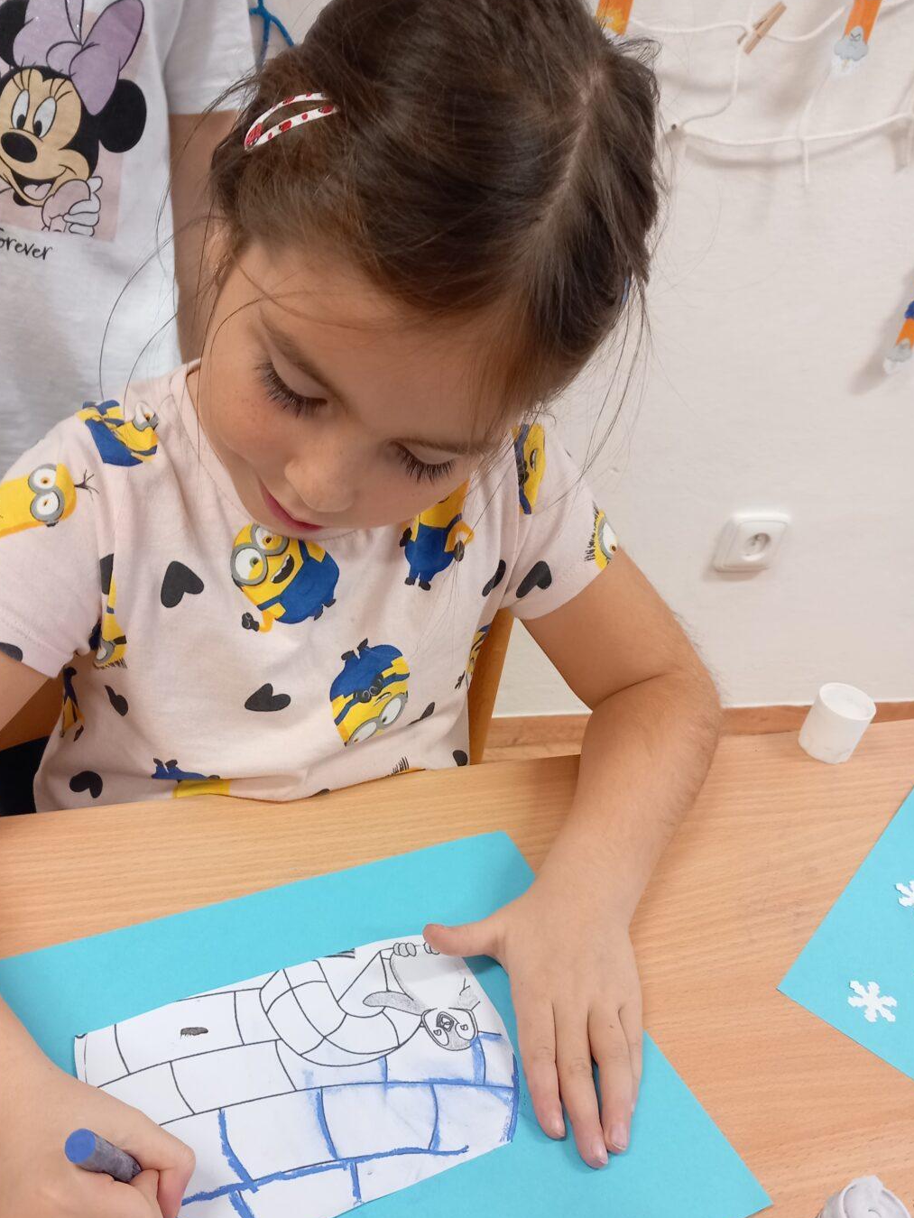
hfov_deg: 44.0
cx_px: 383
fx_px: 1126
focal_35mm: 32
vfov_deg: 56.5
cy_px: 709
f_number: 1.8
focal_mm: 4
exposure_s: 1/50
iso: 200
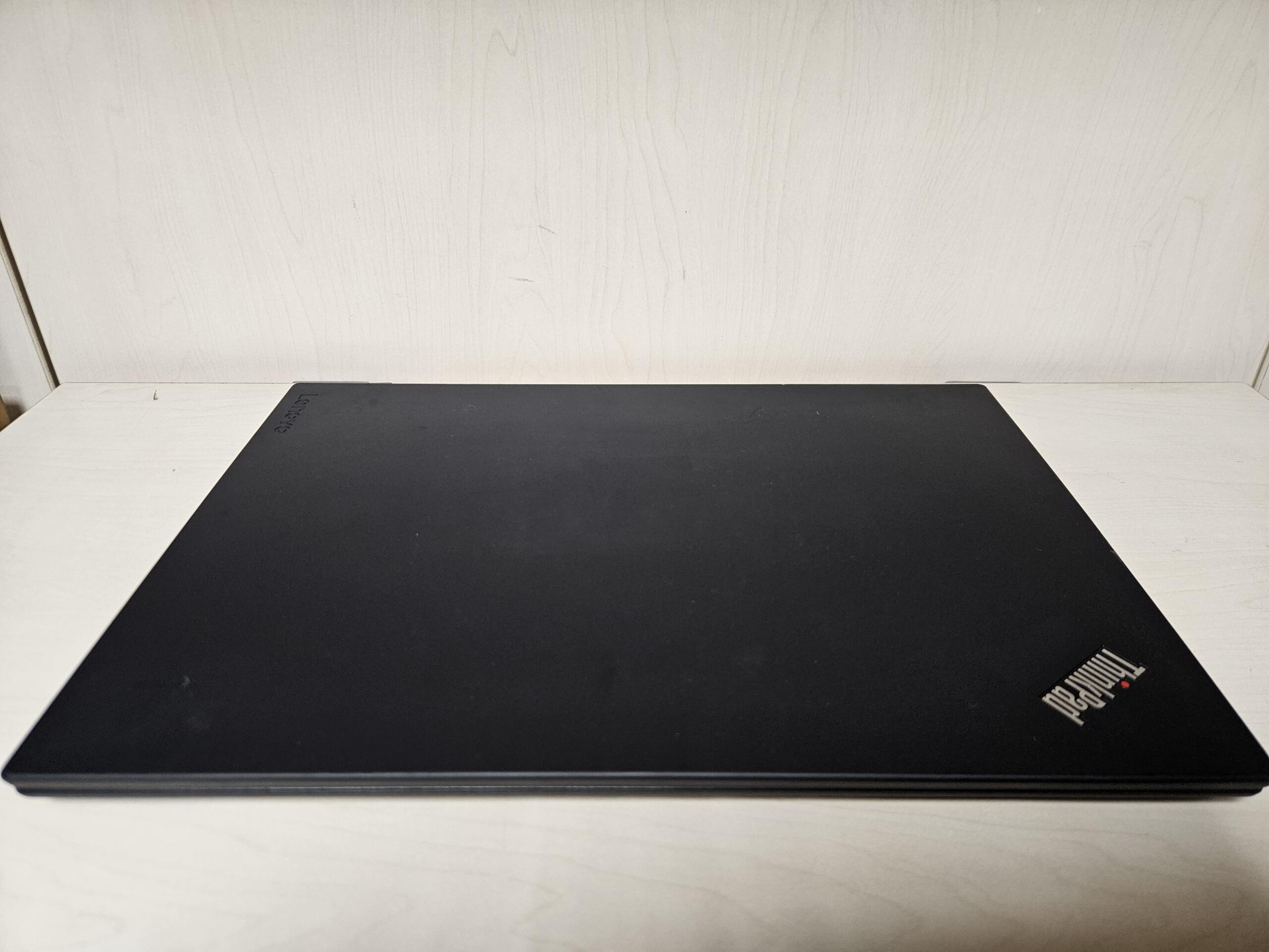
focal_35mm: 23
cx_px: 634
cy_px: 476
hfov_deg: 73.9
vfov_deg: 58.9
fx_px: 843
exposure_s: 1/100
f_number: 1.8
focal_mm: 5.4
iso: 320
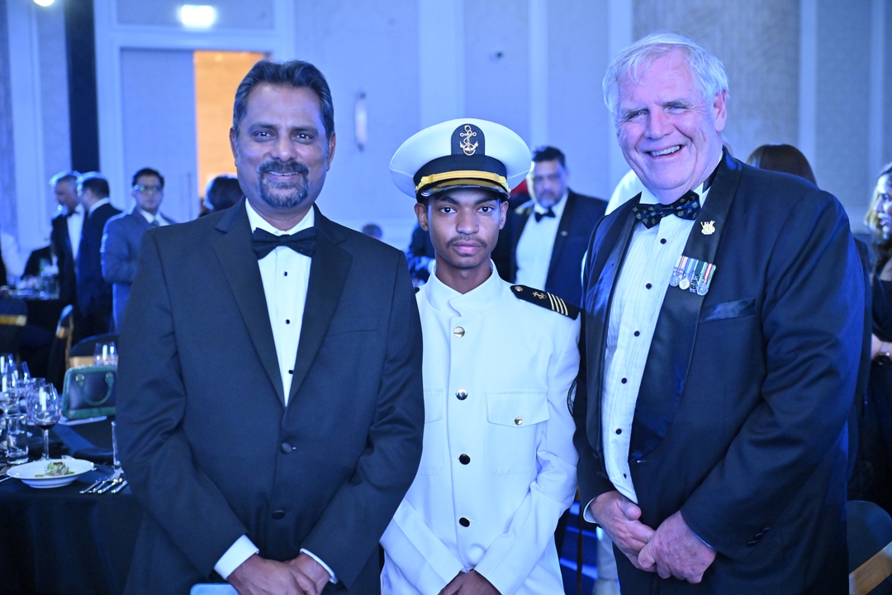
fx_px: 1189
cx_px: 446
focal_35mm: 48
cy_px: 298
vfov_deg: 28.1
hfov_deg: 41.1
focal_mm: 48
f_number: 3.2
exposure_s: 1/200
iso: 5000
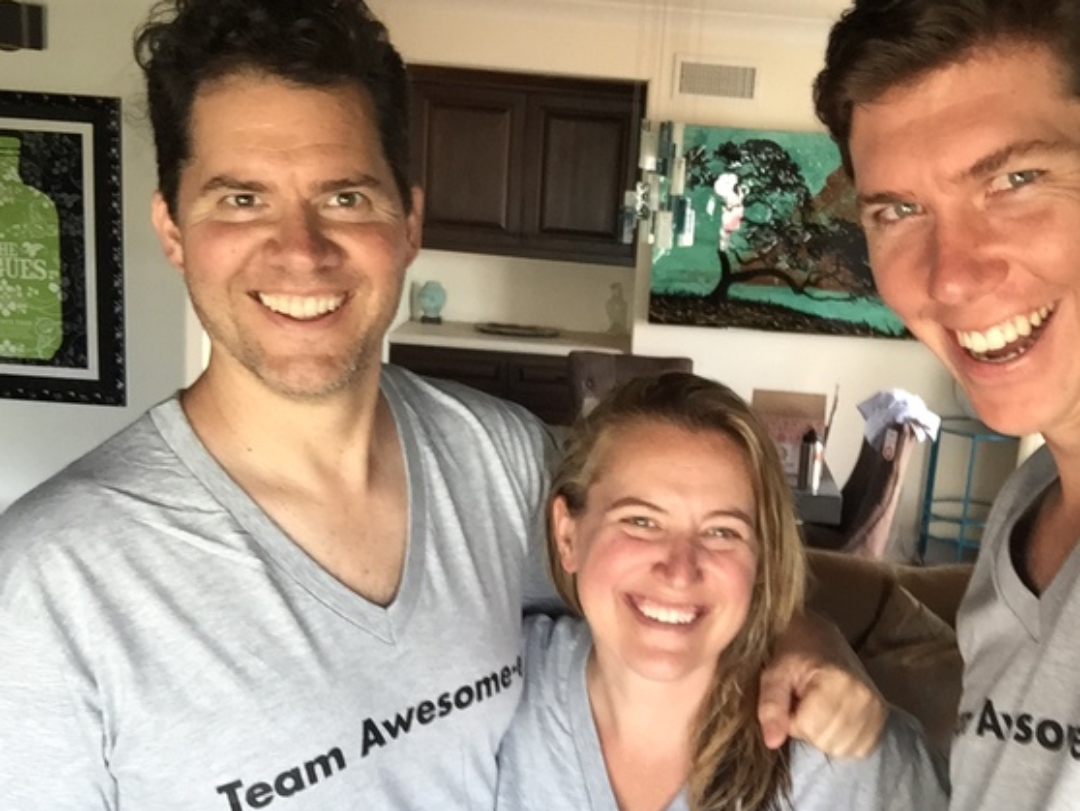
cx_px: 664
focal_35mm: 40
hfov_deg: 46.4
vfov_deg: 35.9
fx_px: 1249
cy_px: 463
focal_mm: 2.65
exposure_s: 1/30
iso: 80
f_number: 2.2
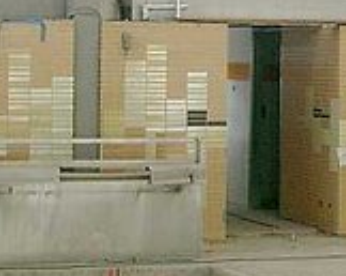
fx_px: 1370
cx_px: 179
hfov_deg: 14.4
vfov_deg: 11.4
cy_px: 49
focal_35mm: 134
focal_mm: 7.6
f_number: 2.6
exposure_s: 1/100
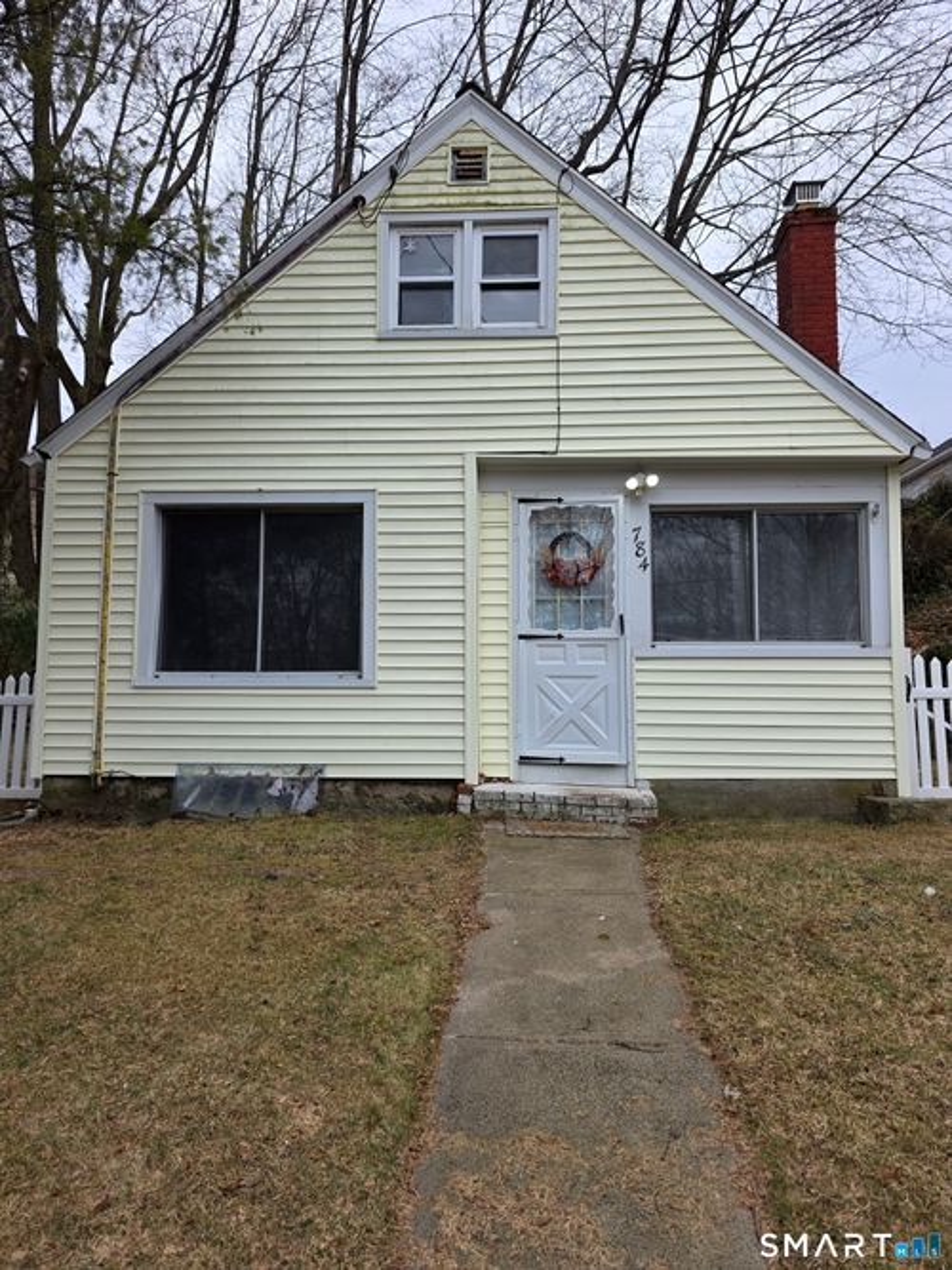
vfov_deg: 73.9
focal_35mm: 23
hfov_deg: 58.9
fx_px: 844
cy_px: 635
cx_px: 476
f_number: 1.7
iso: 80
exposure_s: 1/1238
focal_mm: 6.3
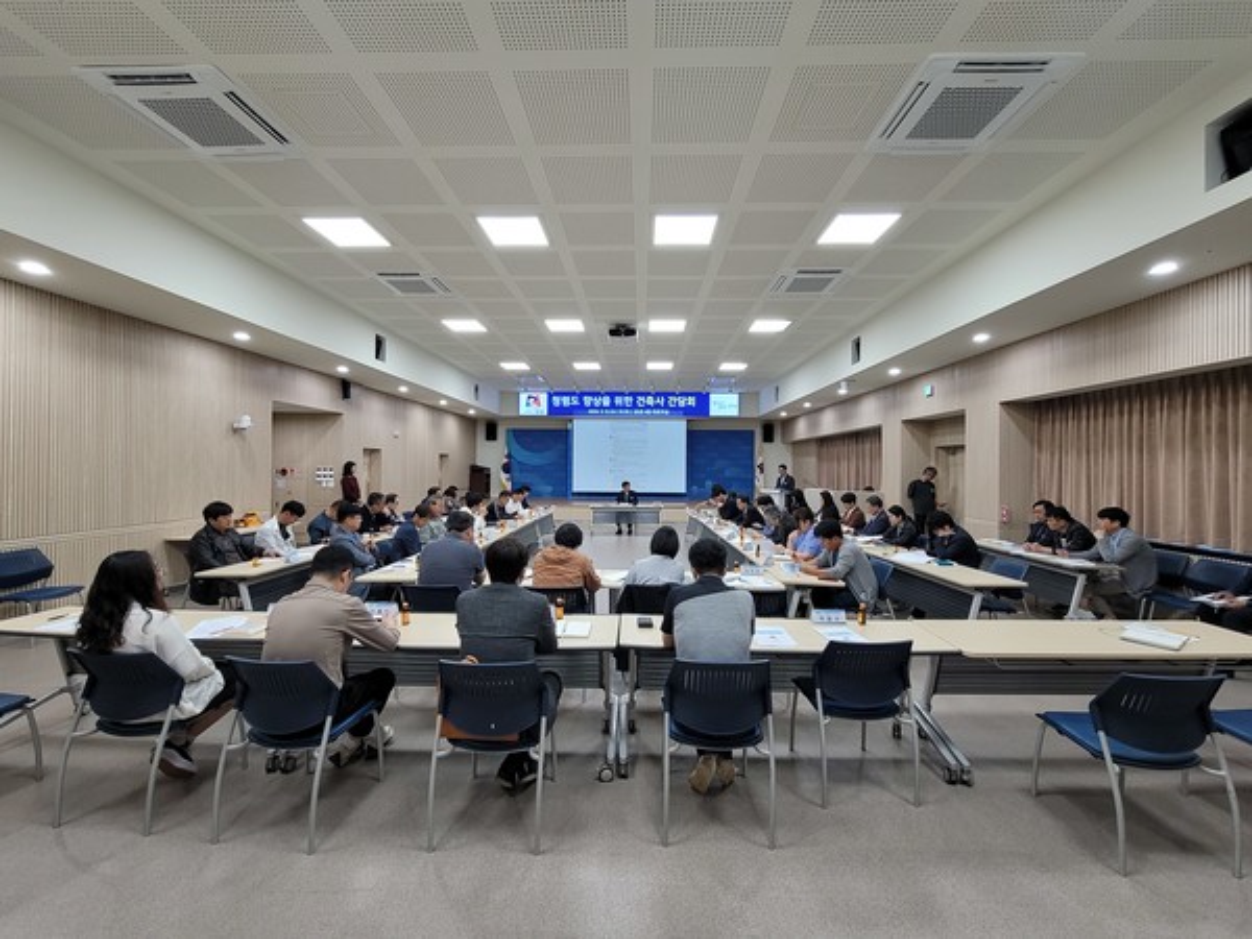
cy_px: 470
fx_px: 470
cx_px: 626
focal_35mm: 13
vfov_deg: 89.9
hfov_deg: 106.2
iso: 160
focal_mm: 2.2
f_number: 2.2
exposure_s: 1/60
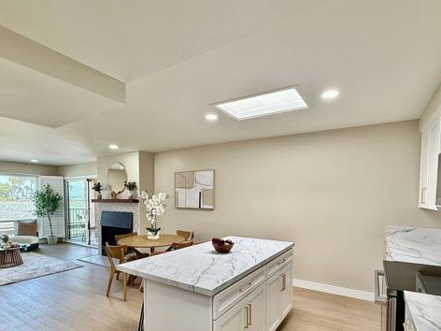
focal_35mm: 19
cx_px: 229
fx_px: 242
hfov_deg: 84.6
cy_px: 211
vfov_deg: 67.4
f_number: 2.2
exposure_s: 1/120
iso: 160
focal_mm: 2.22
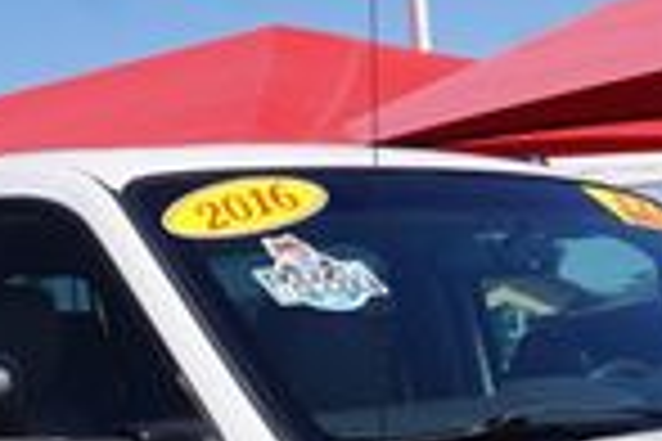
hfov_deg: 15.6
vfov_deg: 9.9
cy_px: 801
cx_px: 401
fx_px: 2409
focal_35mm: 131
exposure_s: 1/125
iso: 100
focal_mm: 20
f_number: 13
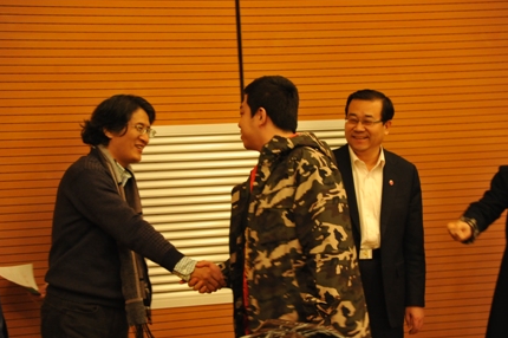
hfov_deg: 13.1
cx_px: 260
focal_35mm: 157
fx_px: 2214
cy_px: 190
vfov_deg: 8.7
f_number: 5.6
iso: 3200
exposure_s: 1/40
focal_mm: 135
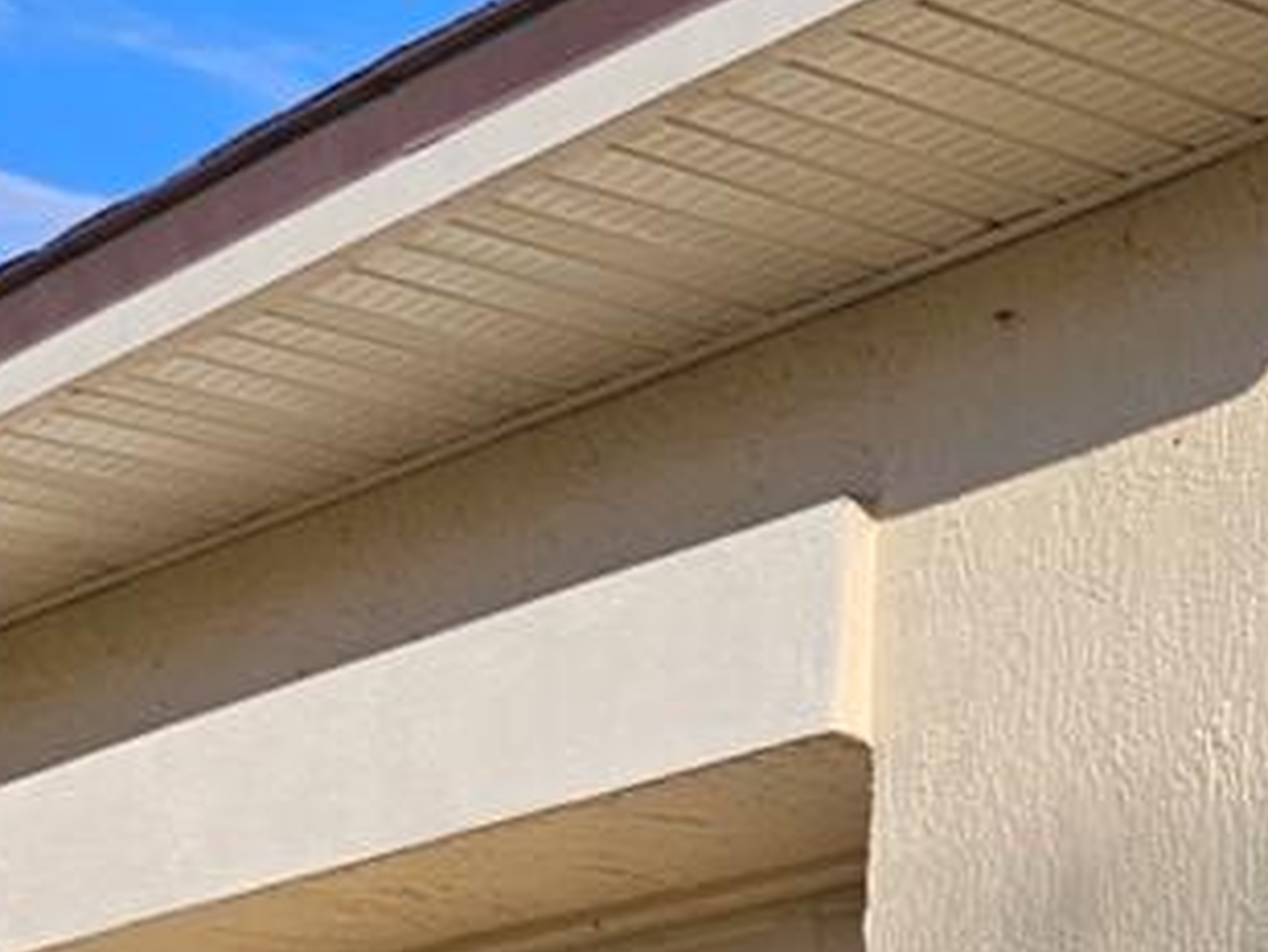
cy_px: 1719
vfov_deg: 11.5
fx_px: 4361
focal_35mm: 119
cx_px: 3225
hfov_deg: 12.3
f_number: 1.7
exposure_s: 1/668
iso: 10
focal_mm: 6.3
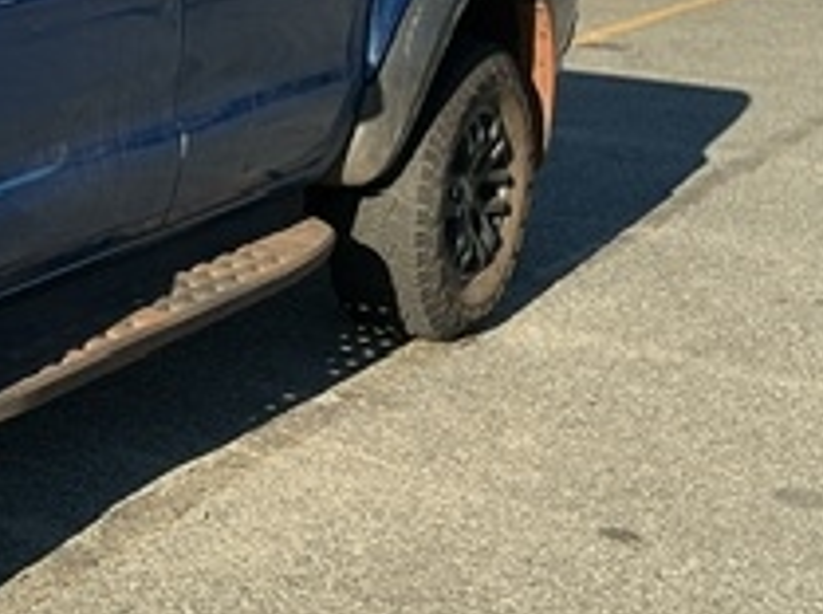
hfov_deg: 19.8
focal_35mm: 89
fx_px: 2112
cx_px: -327
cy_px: 35
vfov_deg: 16.3
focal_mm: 3
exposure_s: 1/1412
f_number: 1.8
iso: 25
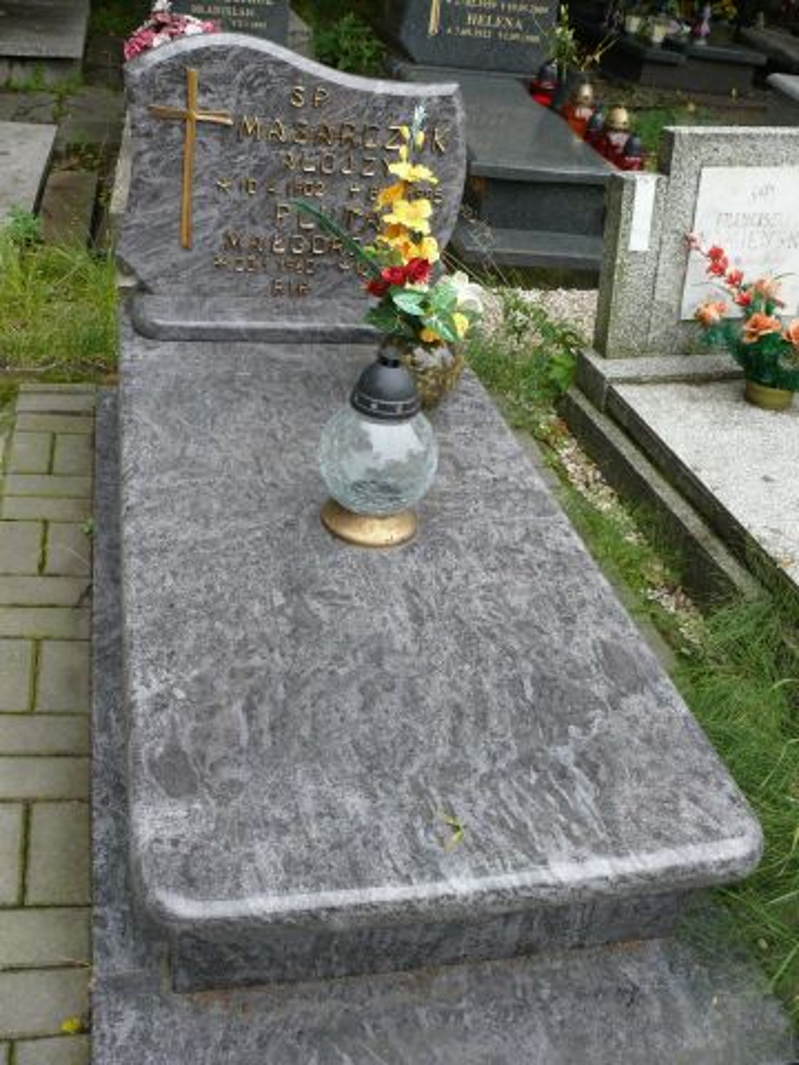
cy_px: 532
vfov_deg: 52.6
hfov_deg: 40.7
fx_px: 1077
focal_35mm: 35
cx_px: 400
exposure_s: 1/100
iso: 100
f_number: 3.6
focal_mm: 7.4
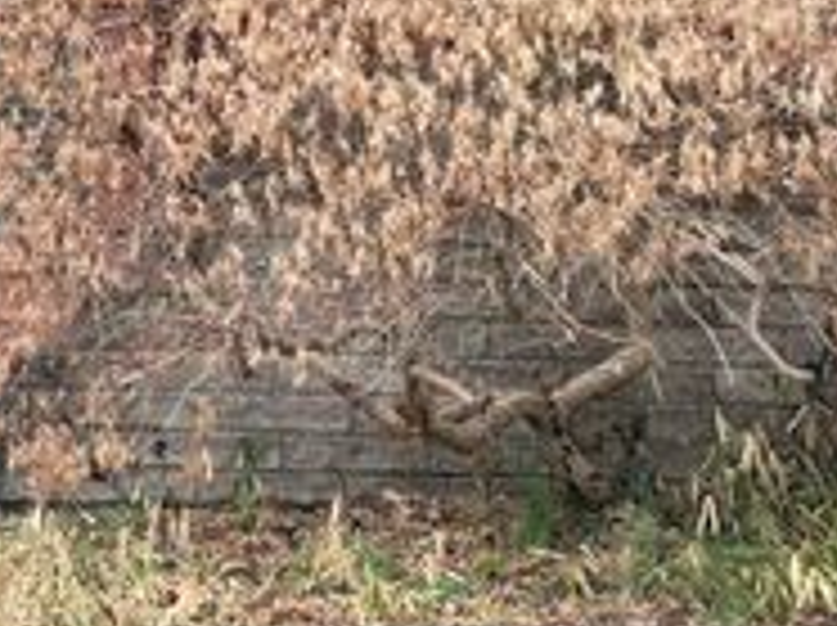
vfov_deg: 19.7
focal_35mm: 70
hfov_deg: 27.1
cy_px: -128
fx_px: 1690
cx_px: 122
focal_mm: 5.96
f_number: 1.6
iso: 50
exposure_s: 1/121
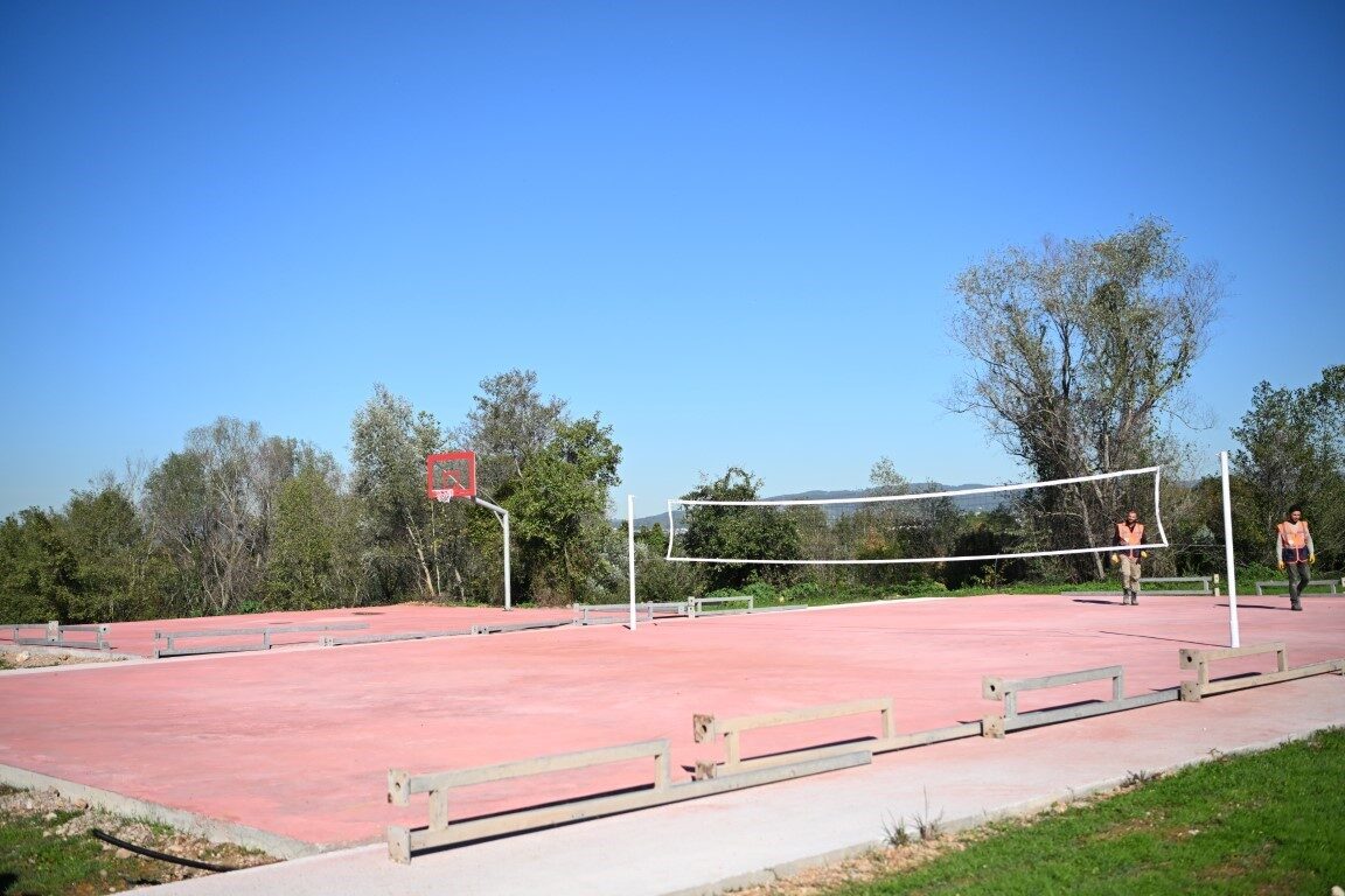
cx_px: 672
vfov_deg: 33.4
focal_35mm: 40
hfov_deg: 48.5
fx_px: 1494
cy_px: 448
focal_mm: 40
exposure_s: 1/8000
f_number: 2.8
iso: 400
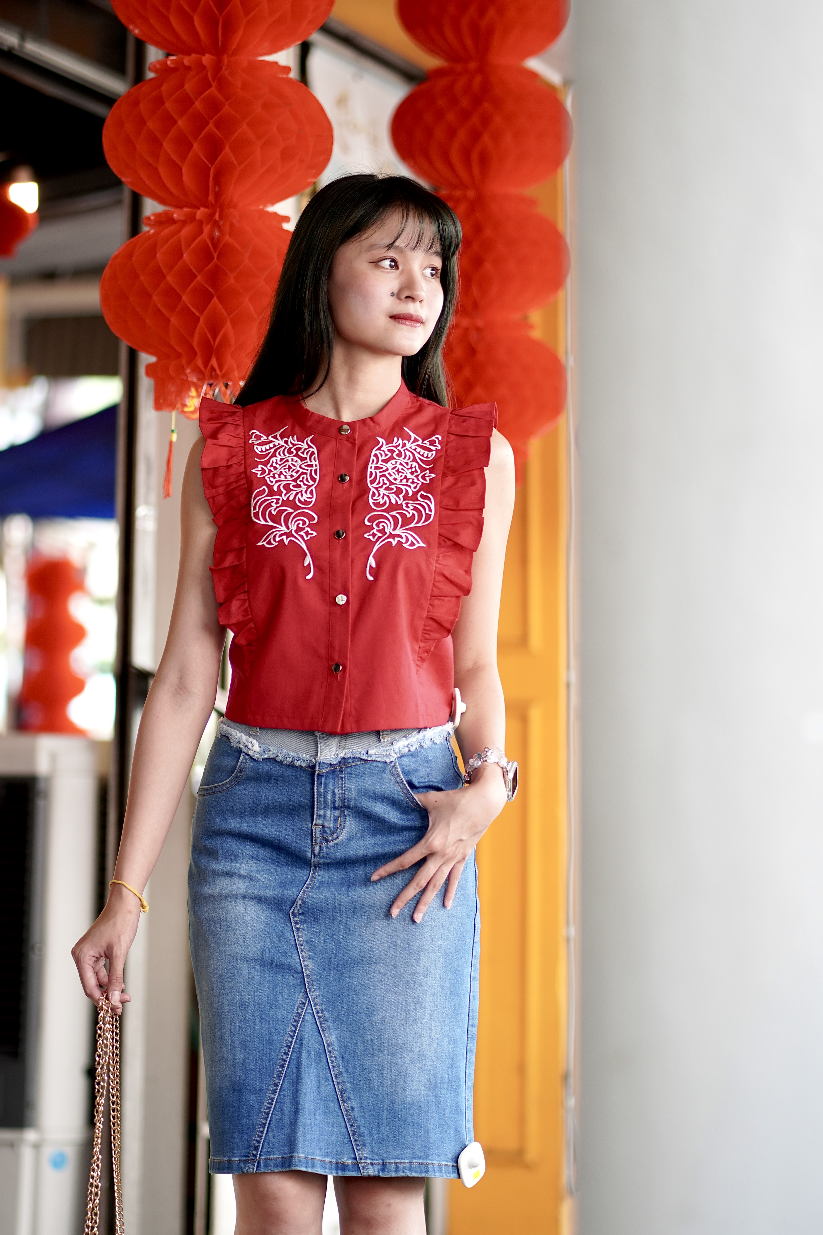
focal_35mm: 128
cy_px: 618
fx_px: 4372
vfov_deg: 16.1
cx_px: 412
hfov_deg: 10.8
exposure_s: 1/200
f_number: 1.8
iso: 100
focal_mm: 85
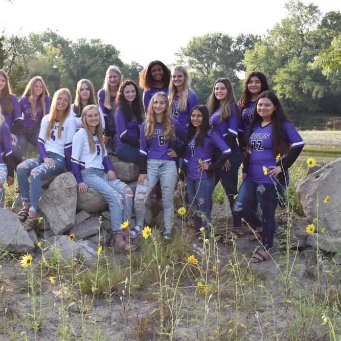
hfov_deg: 35.4
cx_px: 92
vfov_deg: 36.1
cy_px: 169
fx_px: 524
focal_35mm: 47
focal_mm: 24
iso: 500
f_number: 9
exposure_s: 1/250
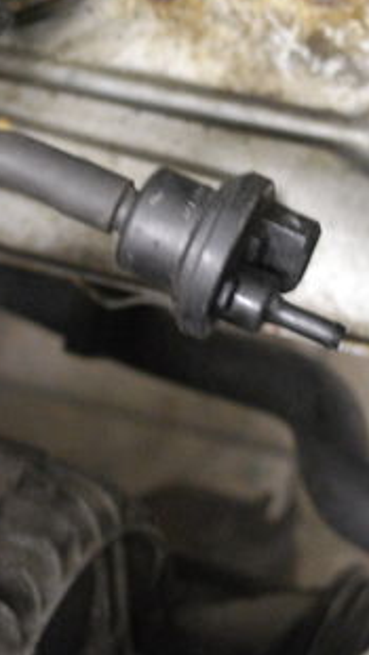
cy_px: 267
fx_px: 1687
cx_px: 135
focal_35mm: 97
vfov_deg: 22.0
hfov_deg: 12.5
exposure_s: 1/10
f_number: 4.8
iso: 1600
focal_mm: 30
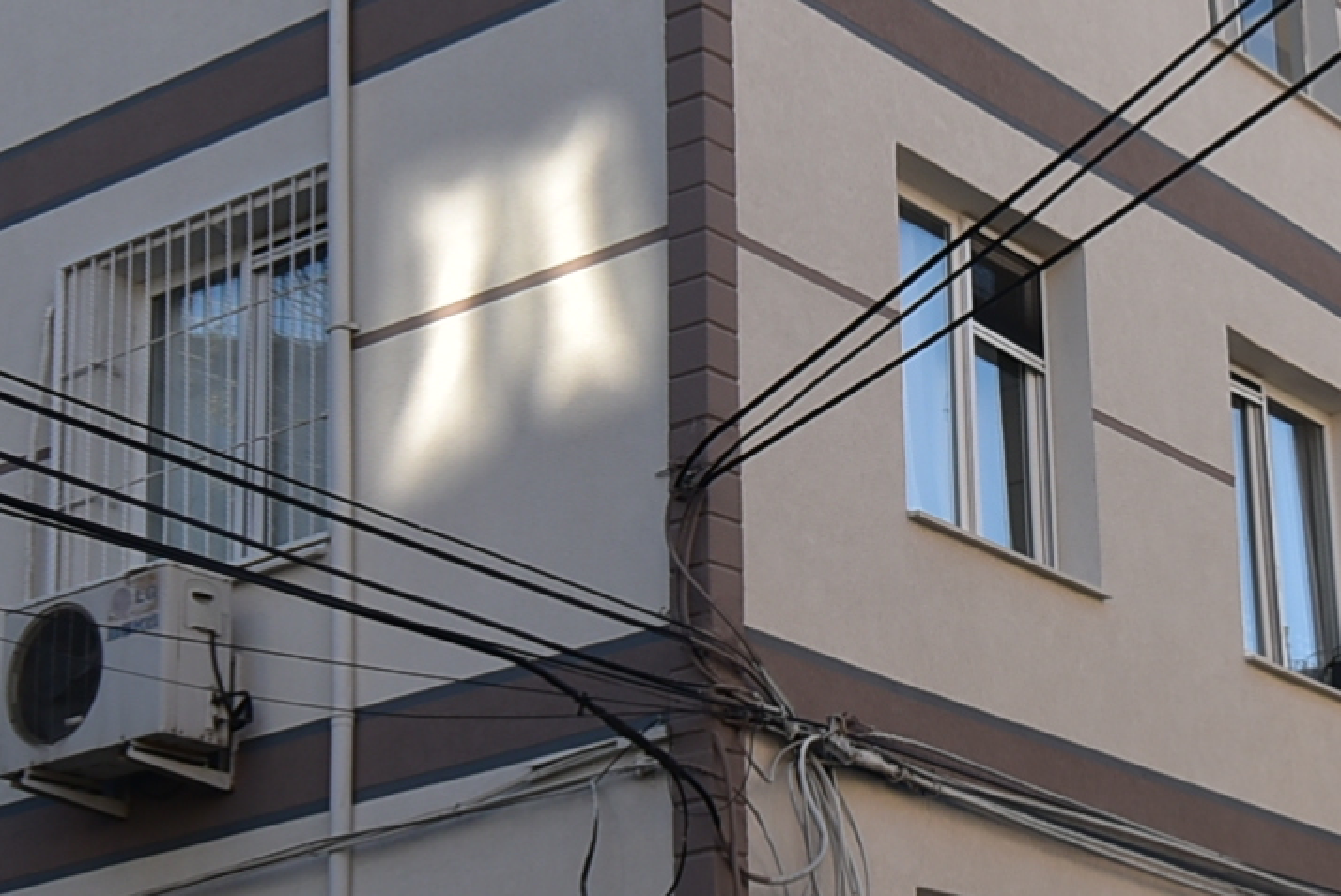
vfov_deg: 15.6
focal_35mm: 88
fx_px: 3280
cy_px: 449
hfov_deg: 23.0
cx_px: 950
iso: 100
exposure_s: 1/200
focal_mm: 14
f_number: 5.6
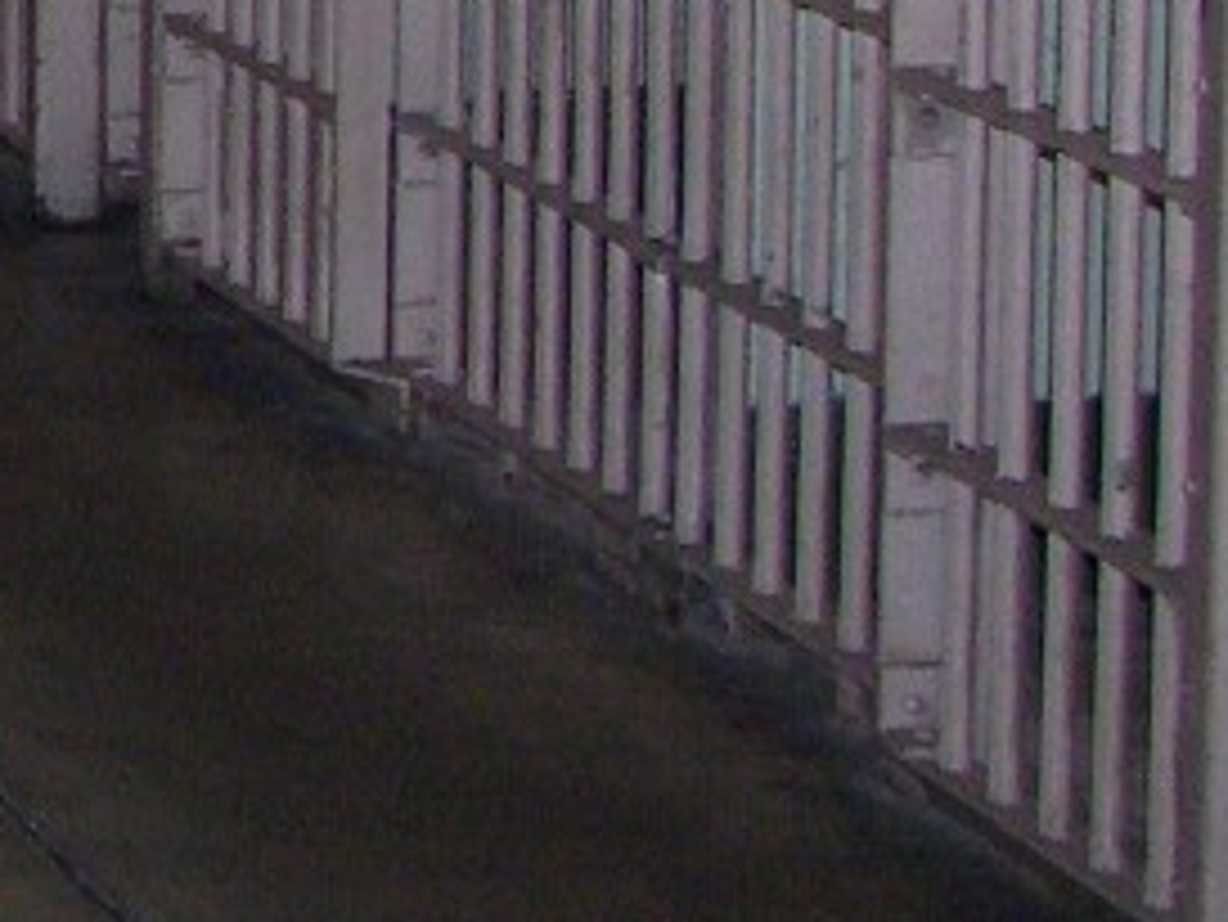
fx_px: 6743
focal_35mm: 190
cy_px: -697
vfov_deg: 7.6
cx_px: -1921
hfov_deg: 9.1
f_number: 2.8
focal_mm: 6
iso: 160
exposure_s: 1/30
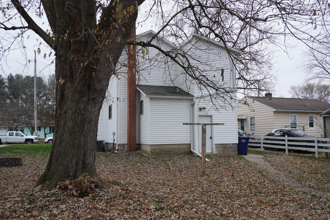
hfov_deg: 59.5
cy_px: 110
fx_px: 289
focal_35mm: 32
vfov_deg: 41.7
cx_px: 165
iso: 250
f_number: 4
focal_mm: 21
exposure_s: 1/160
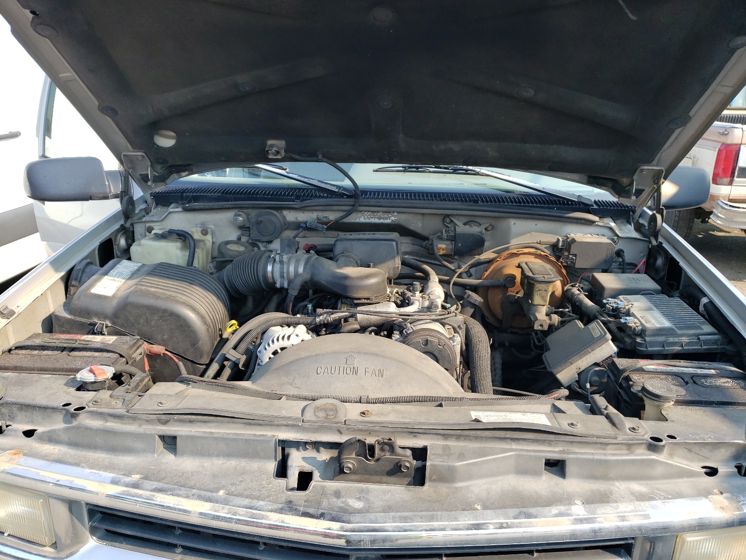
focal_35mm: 26
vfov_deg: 53.1
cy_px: 280
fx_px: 560
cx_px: 373
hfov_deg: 67.3
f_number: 1.5
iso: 50
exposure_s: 1/714
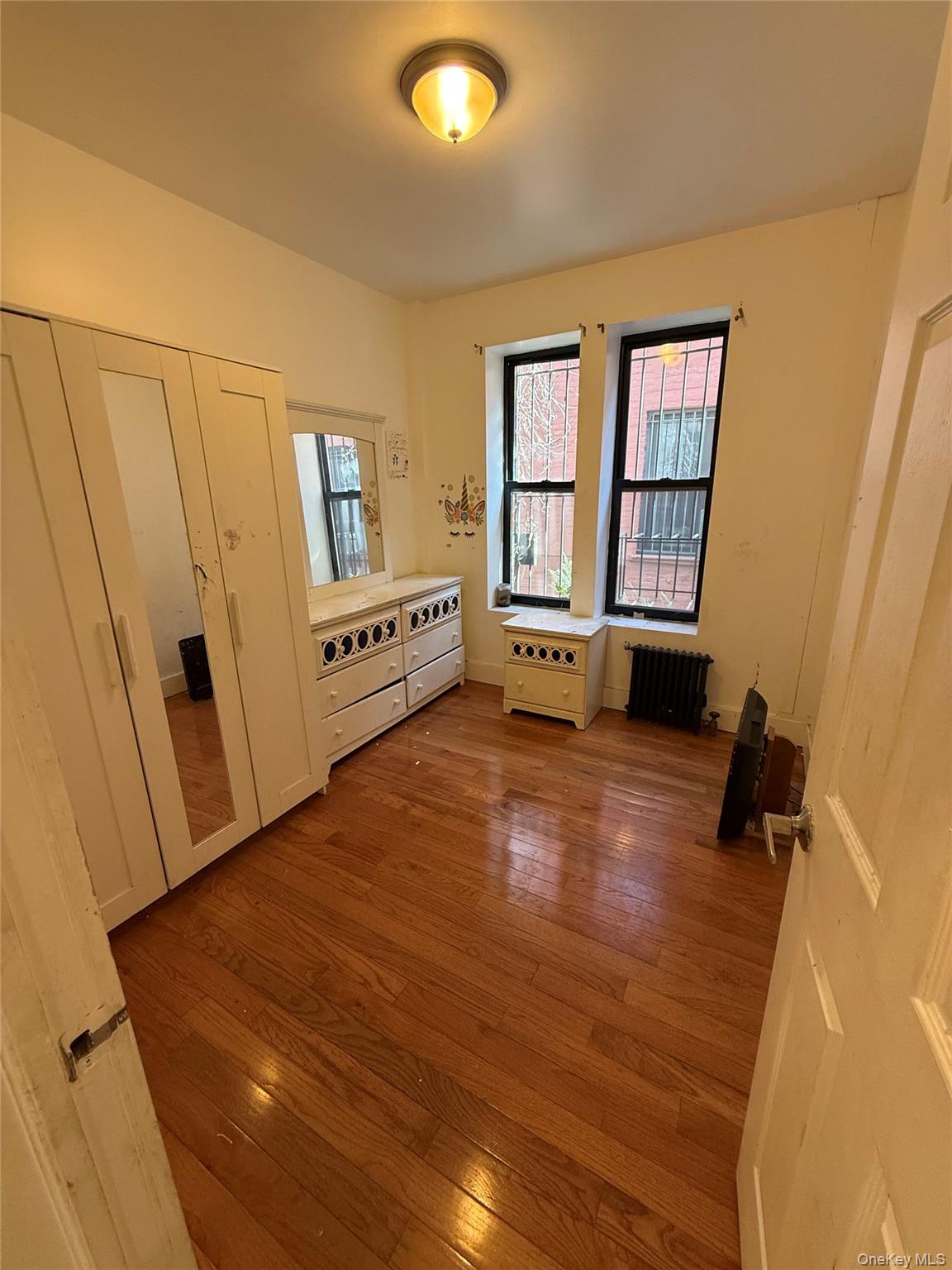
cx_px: 476
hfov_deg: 85.7
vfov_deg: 102.1
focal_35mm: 14
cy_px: 635
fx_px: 513
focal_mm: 2.22
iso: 250
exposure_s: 1/120
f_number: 2.2
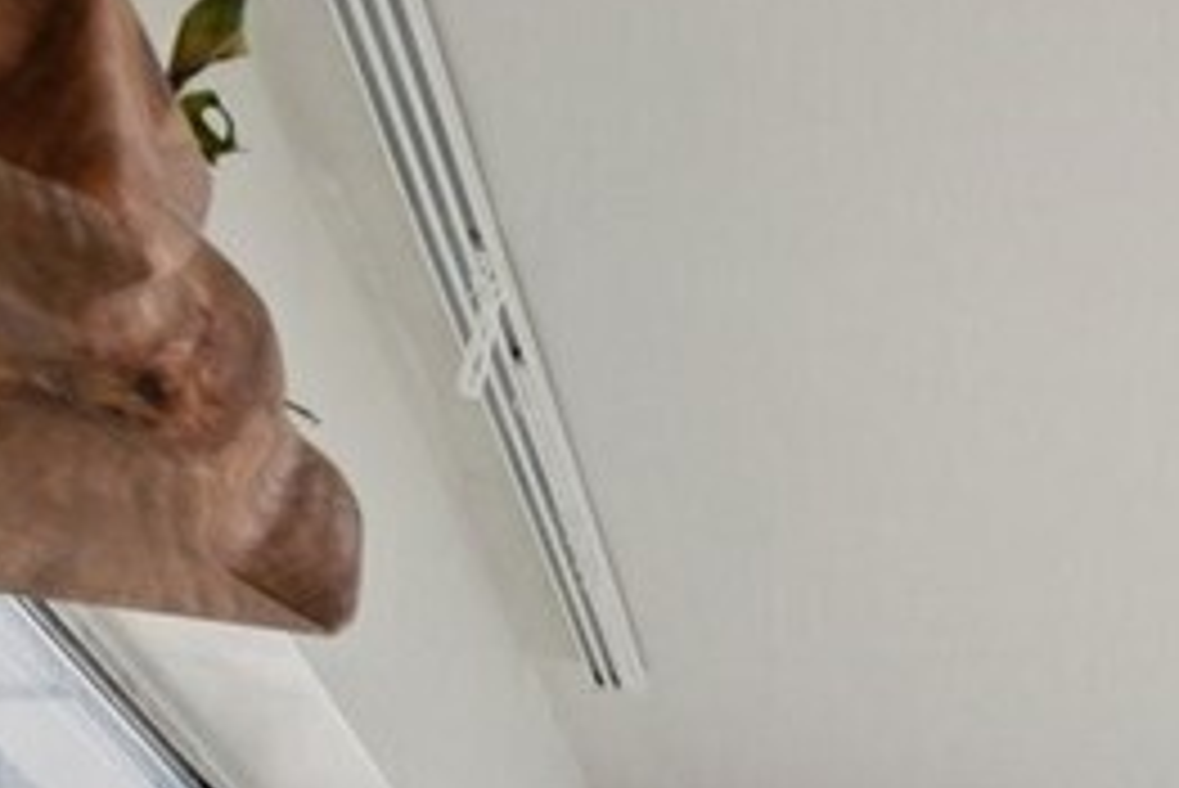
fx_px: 3604
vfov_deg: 11.0
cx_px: 3350
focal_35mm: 110
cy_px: 1727
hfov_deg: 11.8
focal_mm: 17
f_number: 8
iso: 400
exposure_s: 1/60
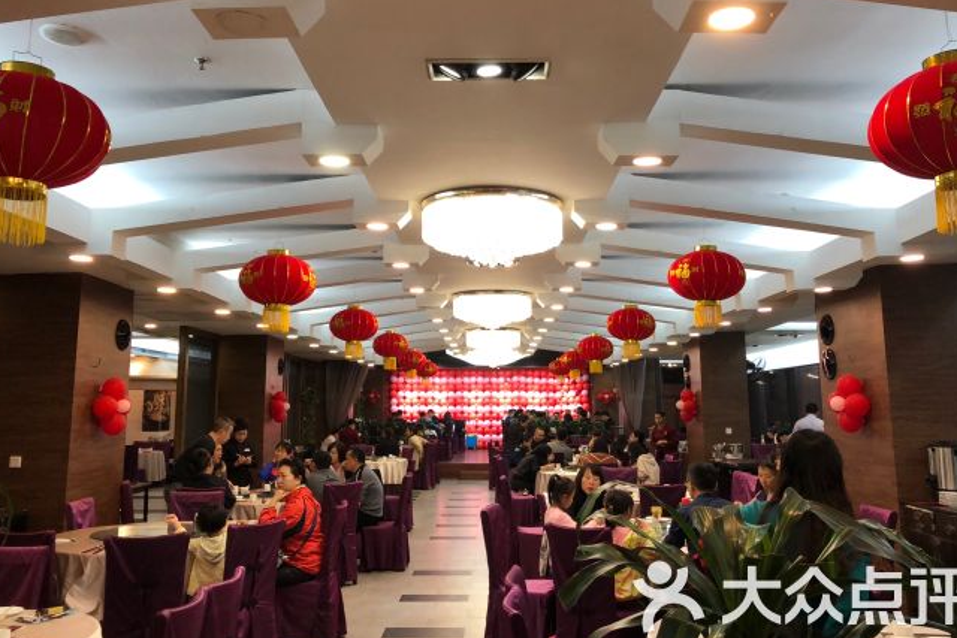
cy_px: 282
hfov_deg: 57.2
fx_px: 877
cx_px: 484
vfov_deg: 39.9
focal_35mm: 33
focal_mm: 3.99
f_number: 1.8
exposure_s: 1/50
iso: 100
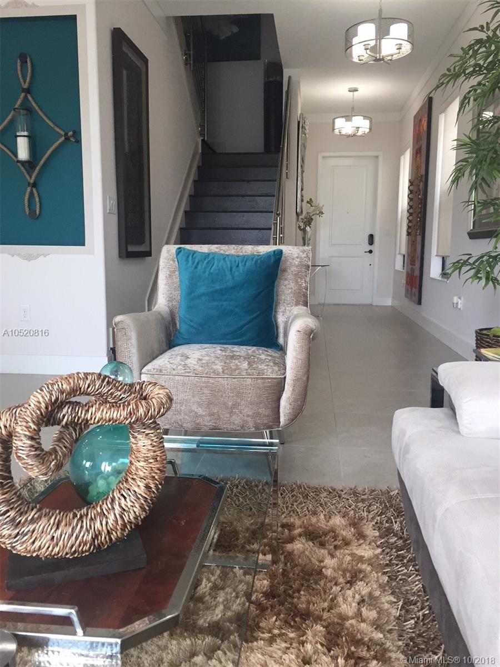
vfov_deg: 61.7
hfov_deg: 48.2
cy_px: 334
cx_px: 250
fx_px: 559
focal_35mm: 29
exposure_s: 1/30
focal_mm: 4.15
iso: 50
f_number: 2.2
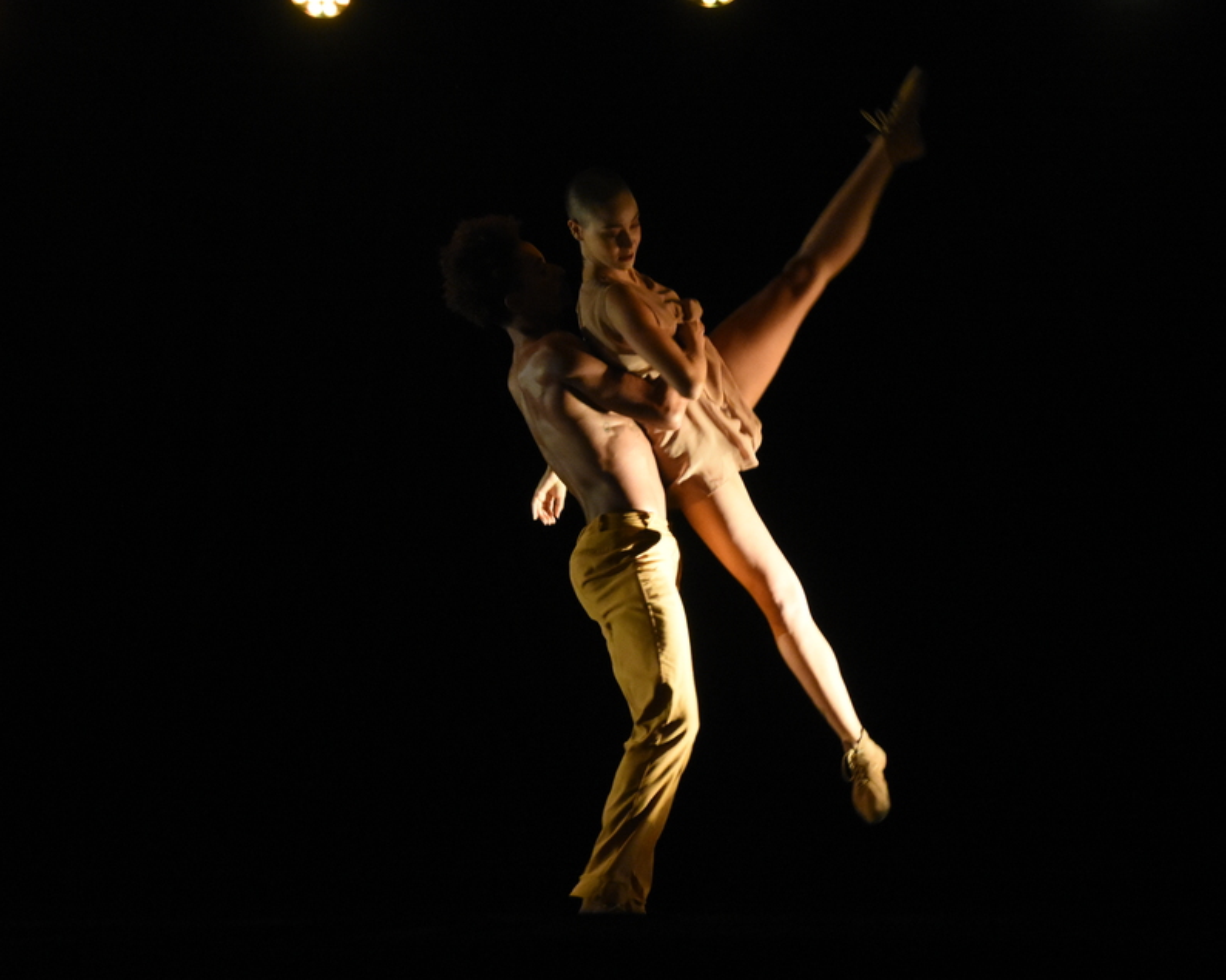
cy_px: 492
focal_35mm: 145
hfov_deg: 13.3
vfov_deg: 10.7
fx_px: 5246
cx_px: 589
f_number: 5.6
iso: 5000
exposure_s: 1/160
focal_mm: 85
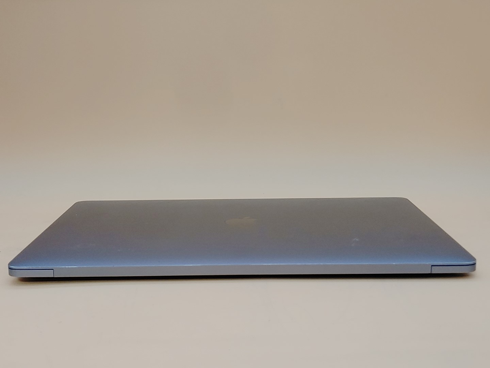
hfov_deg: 38.9
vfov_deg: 29.7
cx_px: 245
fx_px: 694
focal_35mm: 49
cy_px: 184
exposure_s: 1/60
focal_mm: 4.36
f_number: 1.8
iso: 50
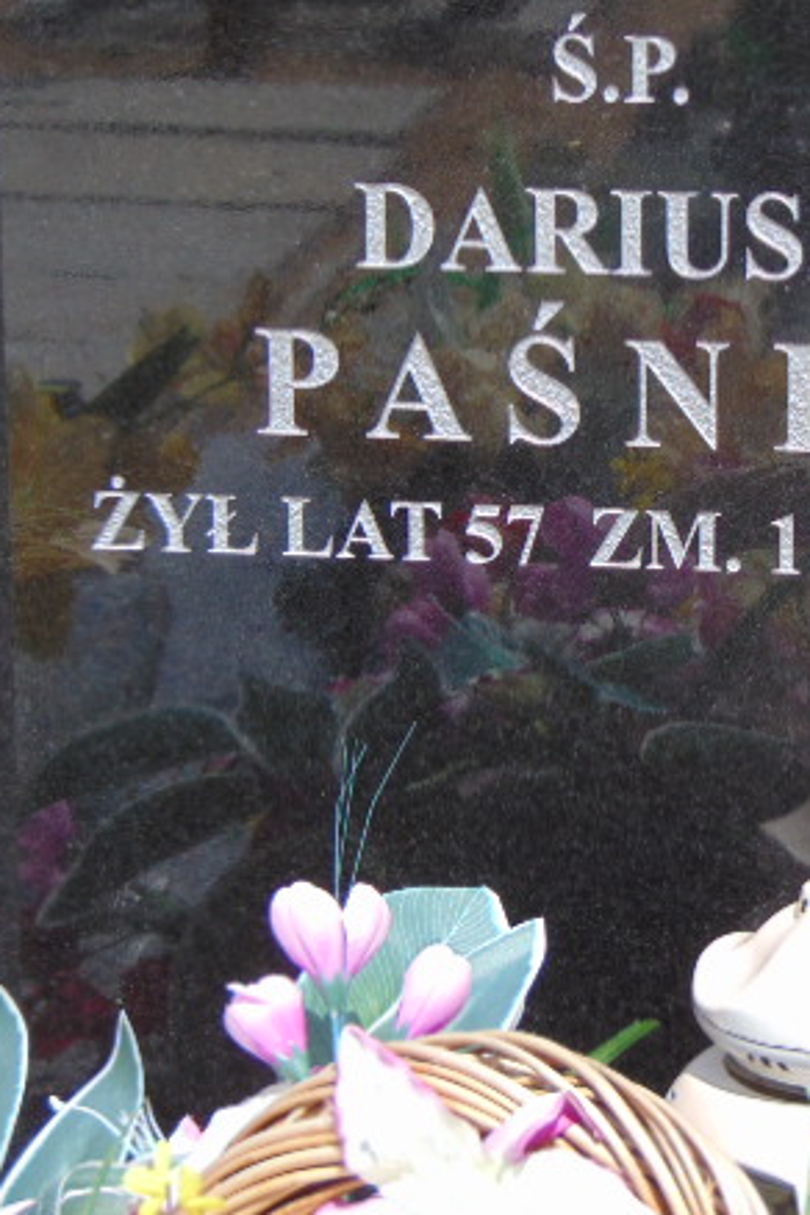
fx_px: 5535
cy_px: 552
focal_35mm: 164
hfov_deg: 8.4
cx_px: 583
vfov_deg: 12.5
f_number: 3.9
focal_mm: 19.4
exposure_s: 1/800
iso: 80
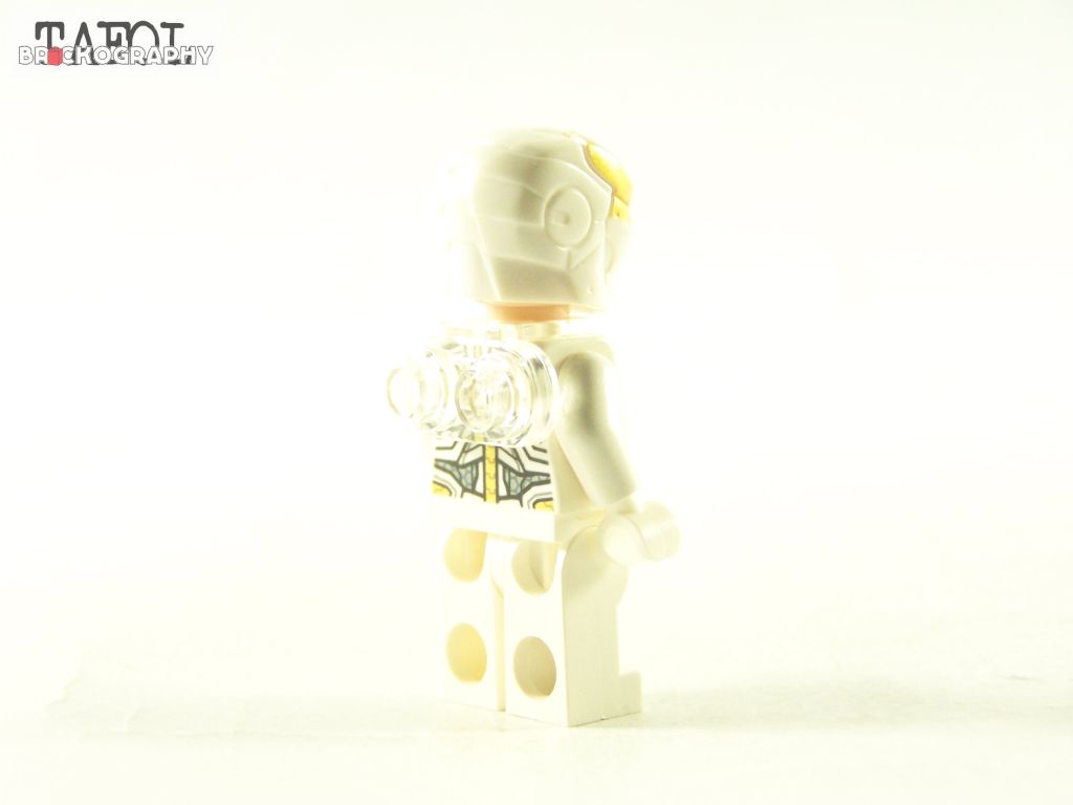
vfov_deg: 14.1
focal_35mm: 105
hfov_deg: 18.7
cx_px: 536
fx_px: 3255
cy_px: 402
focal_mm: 17.5
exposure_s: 1/60
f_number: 3.2
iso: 400
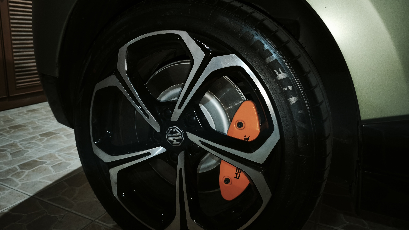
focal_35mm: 26
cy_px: 83
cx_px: 200
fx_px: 282
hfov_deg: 71.9
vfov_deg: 43.9
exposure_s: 1/25
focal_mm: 6.45
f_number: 1.62
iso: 2500
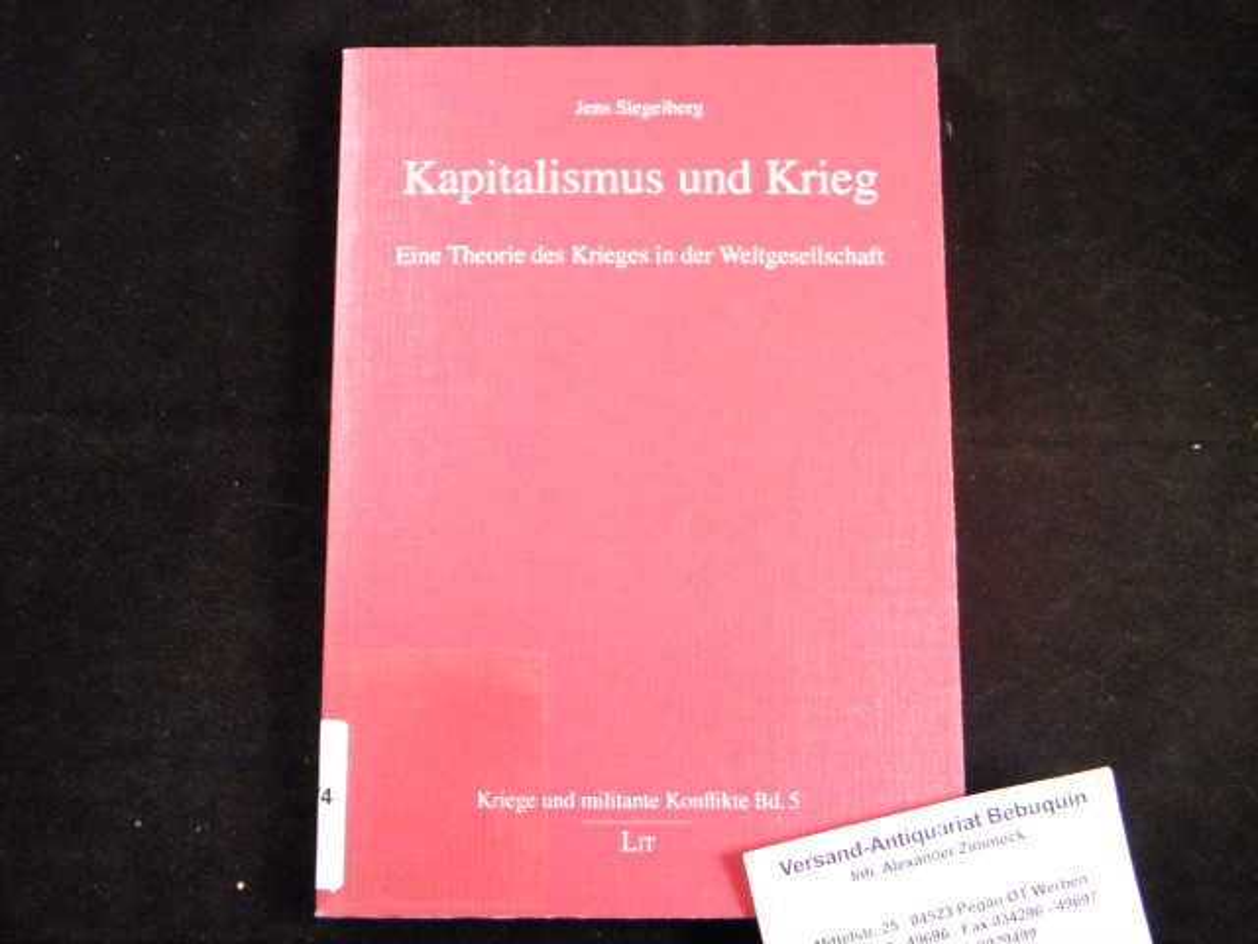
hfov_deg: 45.8
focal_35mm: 41
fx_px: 1490
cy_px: 472
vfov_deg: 35.1
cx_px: 629
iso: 400
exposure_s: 1/40
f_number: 3.8
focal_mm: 7.5
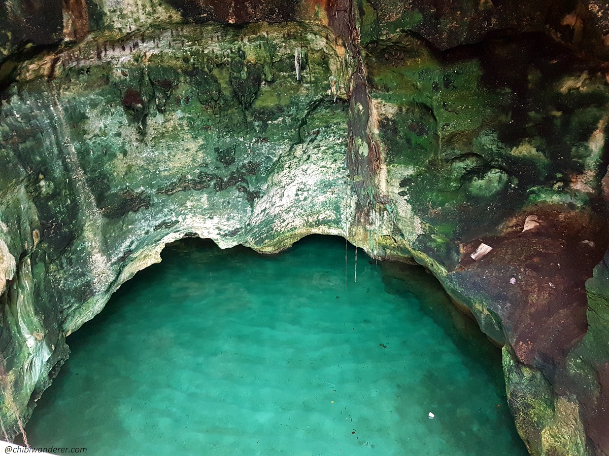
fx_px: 457
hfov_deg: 67.3
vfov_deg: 53.1
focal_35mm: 26
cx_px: 304
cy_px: 228
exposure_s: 1/13
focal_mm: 4.2
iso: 200
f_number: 1.7
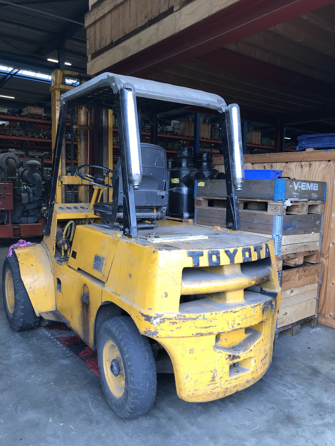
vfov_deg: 63.4
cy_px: 223
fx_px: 361
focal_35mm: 28
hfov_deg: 49.7
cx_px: 168
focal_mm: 3.99
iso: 20
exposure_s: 1/114
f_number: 1.8
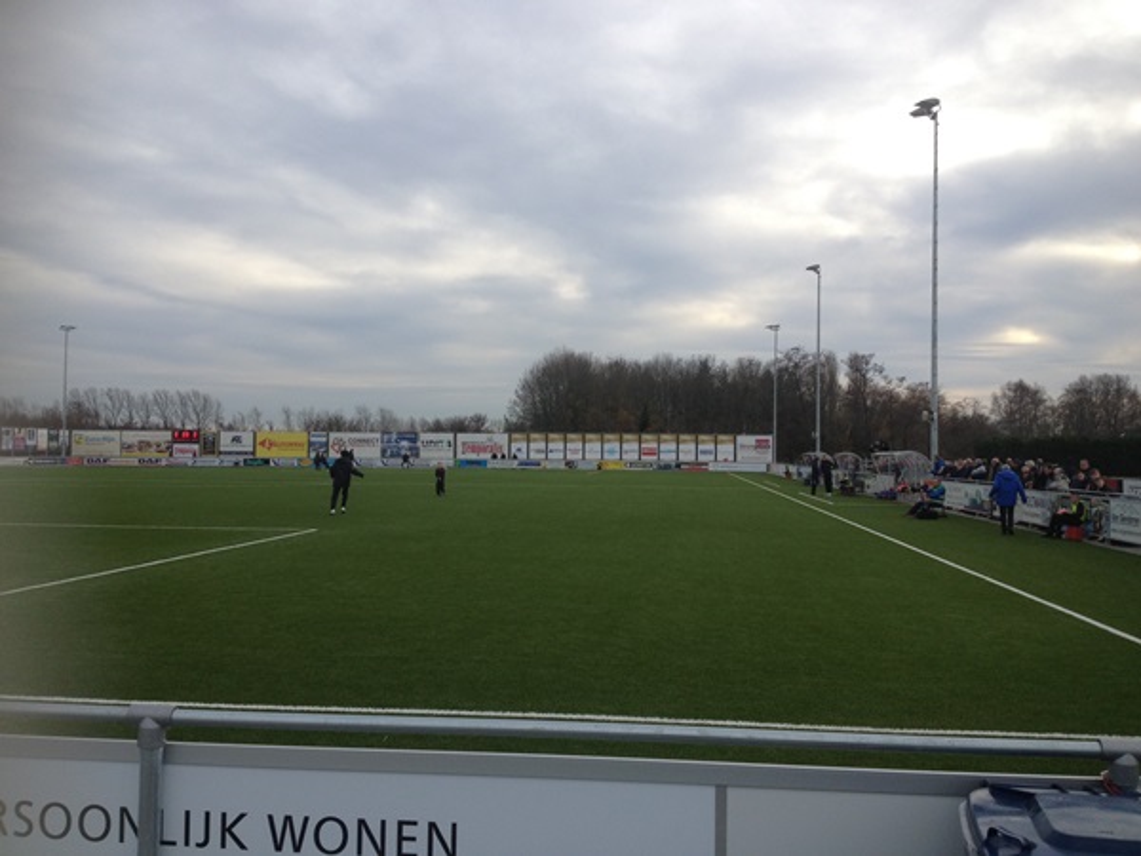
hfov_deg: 52.6
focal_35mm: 35
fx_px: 1154
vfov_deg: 40.7
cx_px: 570
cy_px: 428
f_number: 2.4
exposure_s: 1/431
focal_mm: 4.28
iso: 50
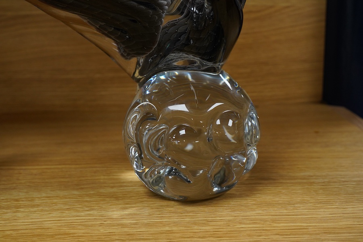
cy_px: 121
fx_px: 454
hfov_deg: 43.6
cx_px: 182
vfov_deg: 29.9
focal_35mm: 45
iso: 1250
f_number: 10
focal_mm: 30
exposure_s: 1/125
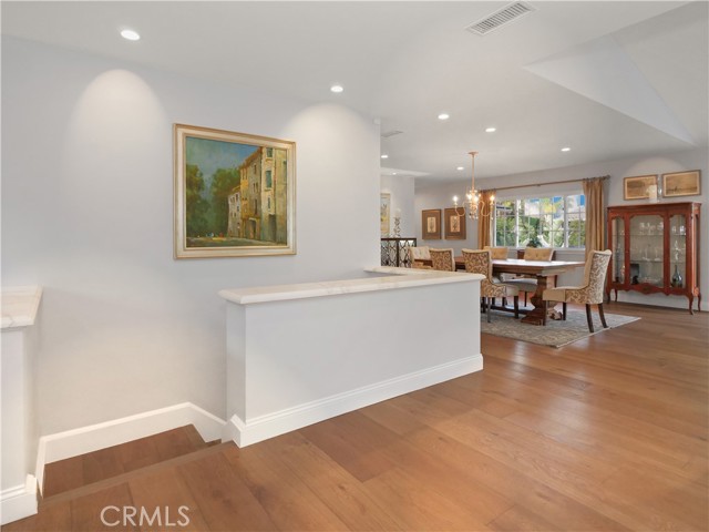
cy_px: 266
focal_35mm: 18
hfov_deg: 87.8
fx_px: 369
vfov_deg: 71.6
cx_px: 354
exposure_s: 1/100
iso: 1600
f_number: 5.6
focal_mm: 9
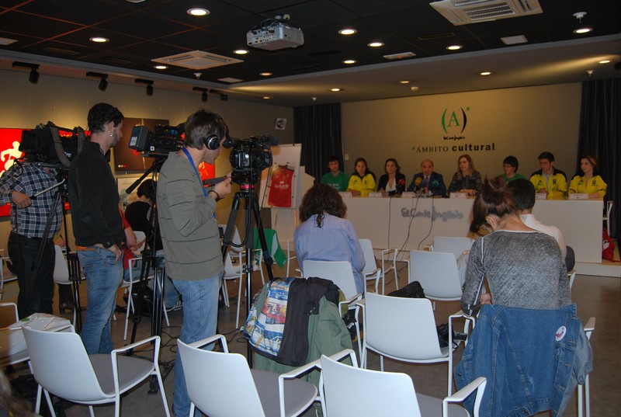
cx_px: 310
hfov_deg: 67.3
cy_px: 208
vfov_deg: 48.1
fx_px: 467
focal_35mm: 27
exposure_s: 1/60
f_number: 3.5
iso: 200
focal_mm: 18
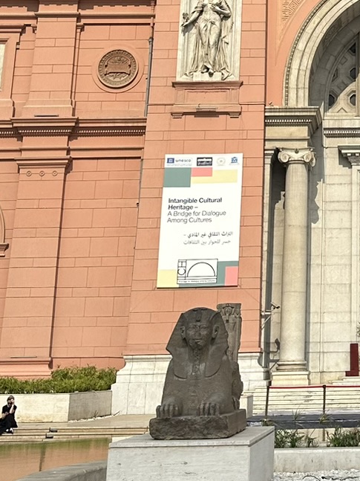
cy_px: 11
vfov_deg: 24.6
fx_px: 1054
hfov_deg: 18.5
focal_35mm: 76
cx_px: 410
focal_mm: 6.86
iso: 80
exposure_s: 1/6623
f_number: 1.78
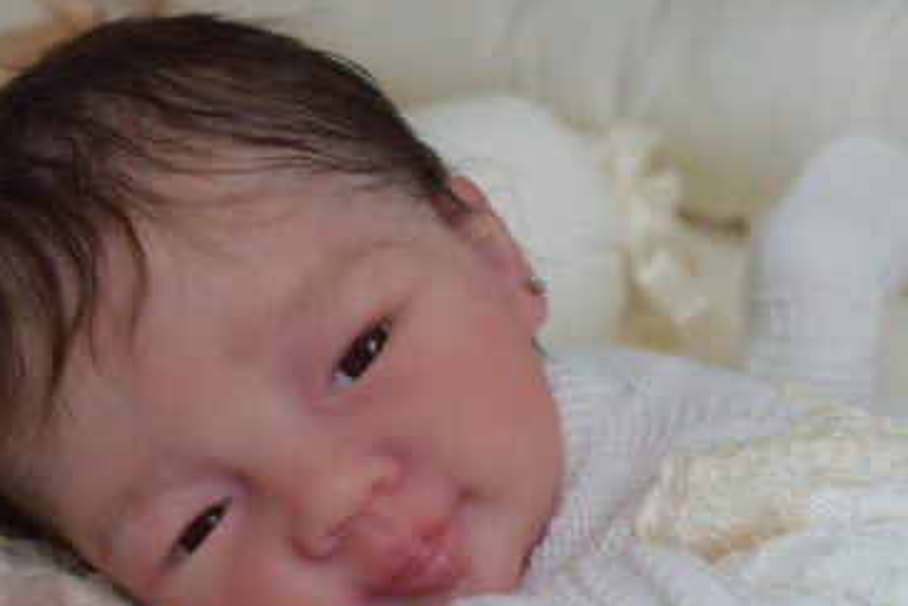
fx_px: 2576
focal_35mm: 102
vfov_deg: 13.4
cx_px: 591
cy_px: 363
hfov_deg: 19.9
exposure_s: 1/100
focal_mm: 31
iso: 400
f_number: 5
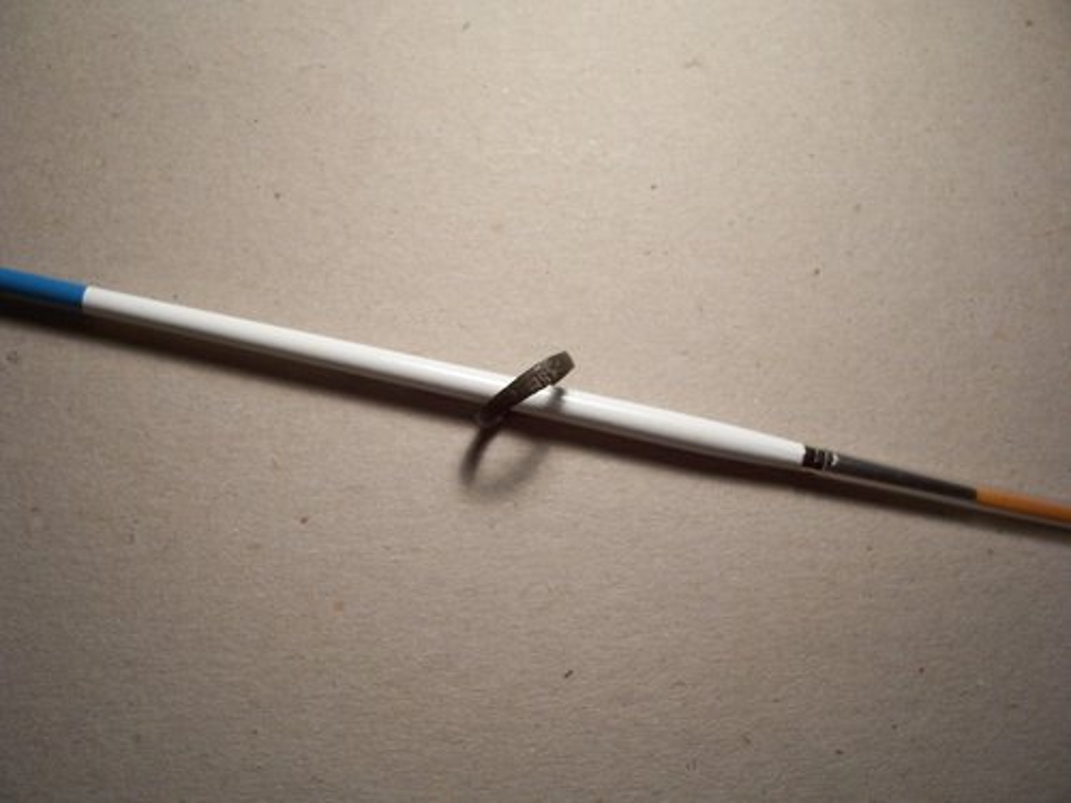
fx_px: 1052
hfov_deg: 54.0
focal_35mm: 34
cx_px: 536
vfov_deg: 41.8
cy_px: 402
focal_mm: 5.6
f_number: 2.7
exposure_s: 1/125
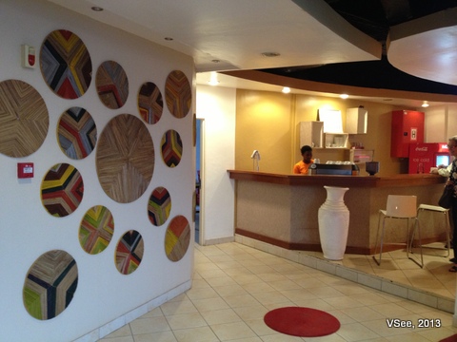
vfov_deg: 40.7
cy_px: 171
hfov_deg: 52.6
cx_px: 228
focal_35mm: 35
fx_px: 462
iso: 250
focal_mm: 4.28
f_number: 2.4
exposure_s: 1/20
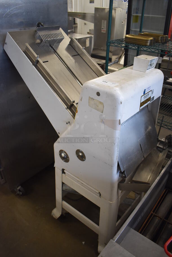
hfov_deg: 48.0
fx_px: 193
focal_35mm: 27
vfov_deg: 67.3
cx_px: 86
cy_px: 128
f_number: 3.5
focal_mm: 18
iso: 1000
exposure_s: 1/125
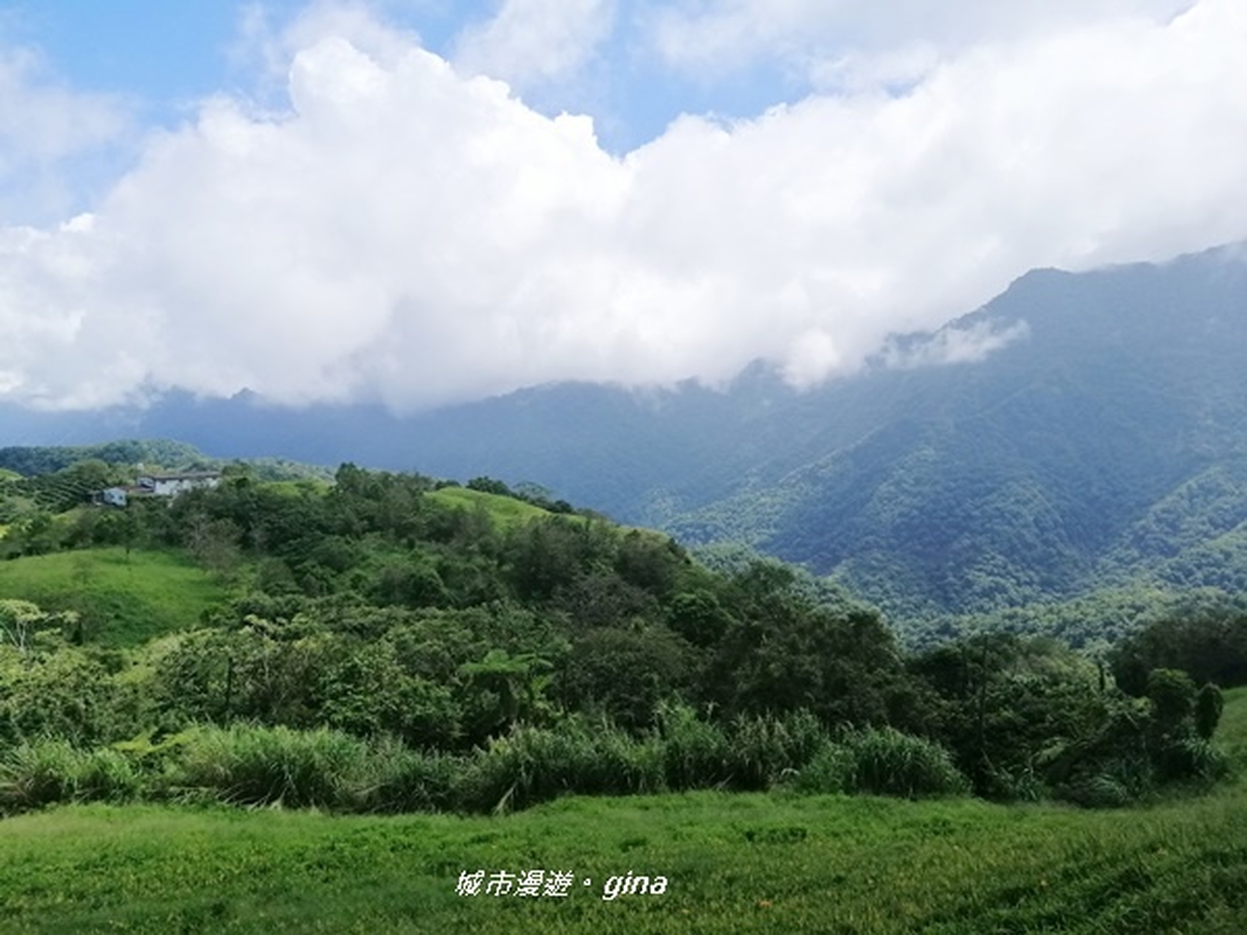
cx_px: 624
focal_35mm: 26
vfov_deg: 53.1
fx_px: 937
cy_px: 468
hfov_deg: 67.3
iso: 50
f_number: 2.2
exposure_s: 1/1387
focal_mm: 3.81
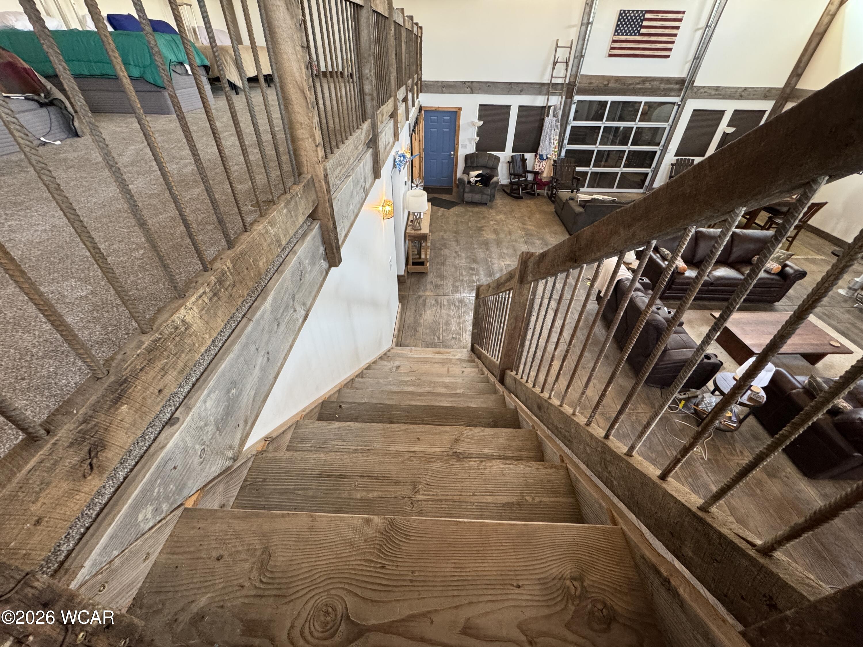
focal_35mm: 14
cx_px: 432
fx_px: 349
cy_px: 324
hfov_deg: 102.1
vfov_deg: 85.7
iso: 400
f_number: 2.2
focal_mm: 2.22
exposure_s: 1/60
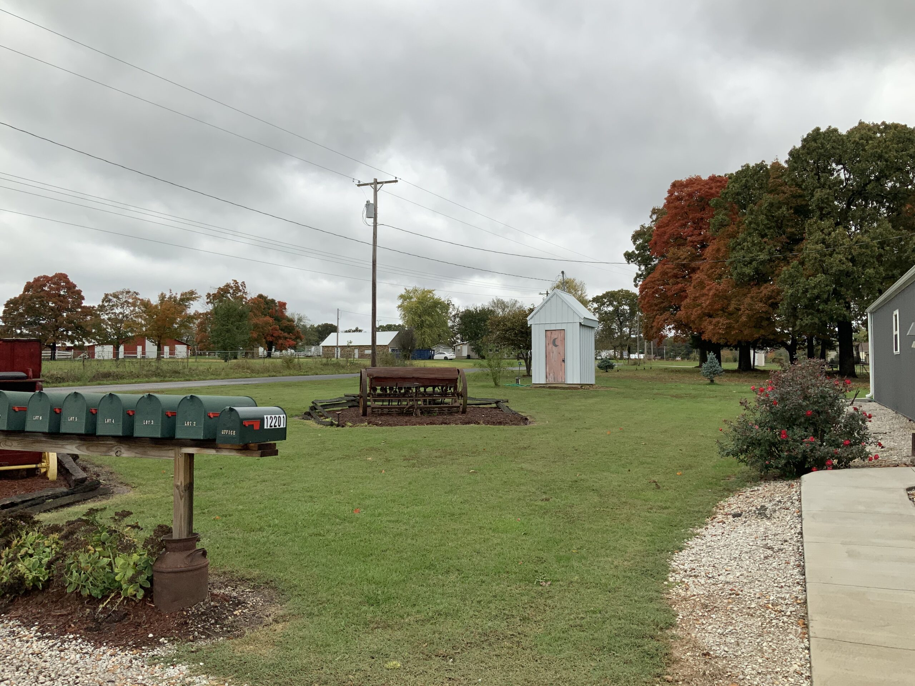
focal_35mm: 29
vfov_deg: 48.2
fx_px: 767
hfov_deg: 61.7
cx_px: 458
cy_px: 343
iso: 16
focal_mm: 3
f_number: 1.8
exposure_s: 1/348
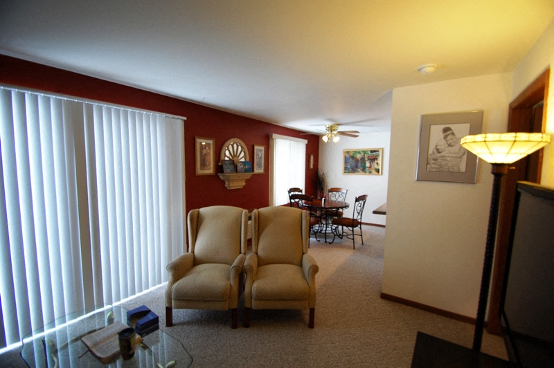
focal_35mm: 15
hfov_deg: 100.4
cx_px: 277
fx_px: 231
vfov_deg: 77.2
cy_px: 184
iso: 400
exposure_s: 1/50
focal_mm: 10
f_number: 3.5
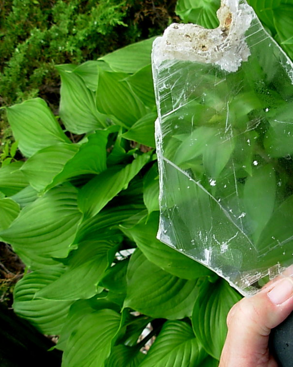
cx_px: 244
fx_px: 542
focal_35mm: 50
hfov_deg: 29.4
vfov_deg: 37.3
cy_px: 185
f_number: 2.9
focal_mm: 6.3
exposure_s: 1/197
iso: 50
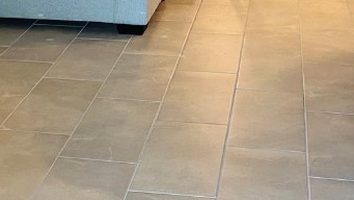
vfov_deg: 13.0
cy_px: -150
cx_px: 134
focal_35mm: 85
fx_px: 798
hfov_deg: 24.9
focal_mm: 4.25
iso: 160
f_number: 1.8
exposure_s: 1/60
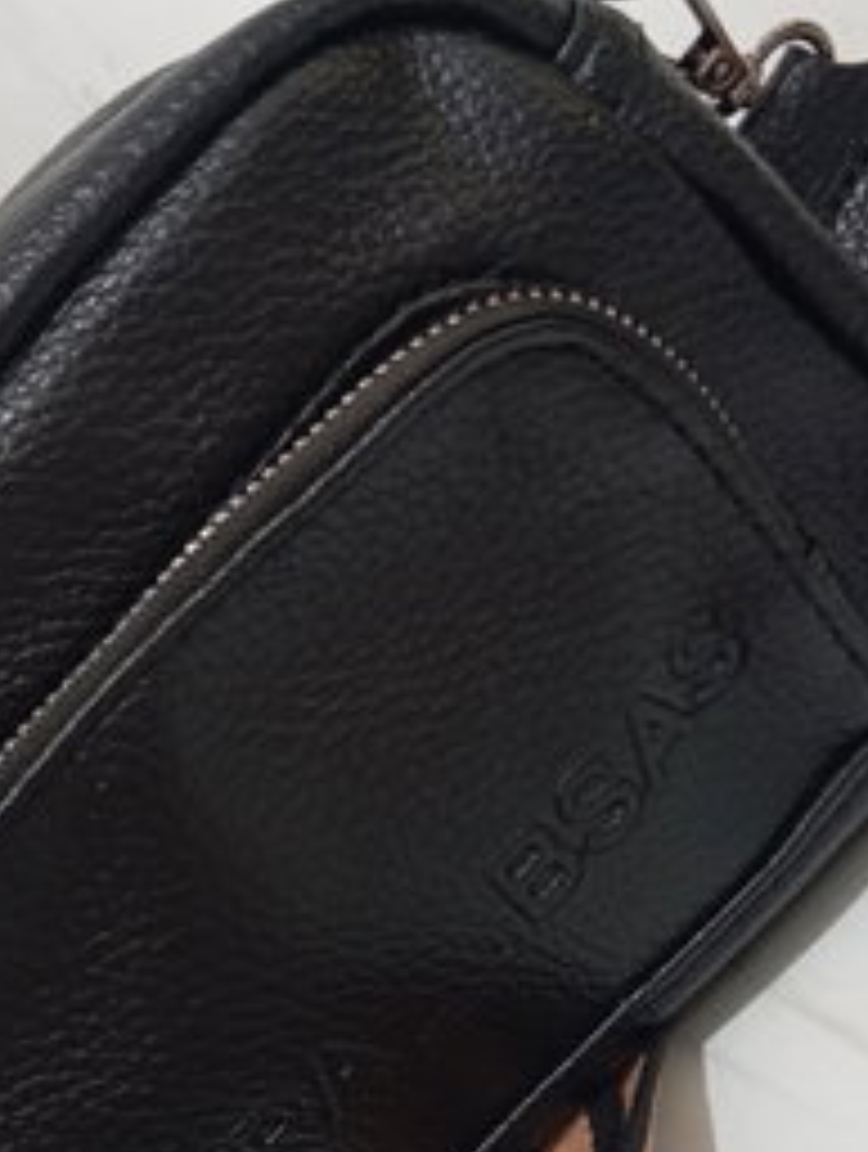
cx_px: 265
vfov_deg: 31.8
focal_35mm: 58
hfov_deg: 25.1
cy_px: 1006
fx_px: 1933
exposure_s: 1/25
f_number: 1.8
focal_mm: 4.22
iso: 1547
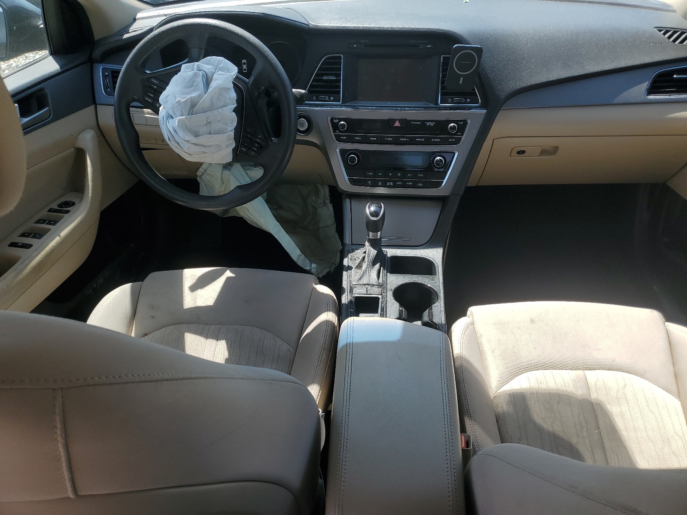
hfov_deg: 67.3
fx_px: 516
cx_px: 344
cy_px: 258
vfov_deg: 53.1
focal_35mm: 26
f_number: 1.5
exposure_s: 1/1111
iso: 50
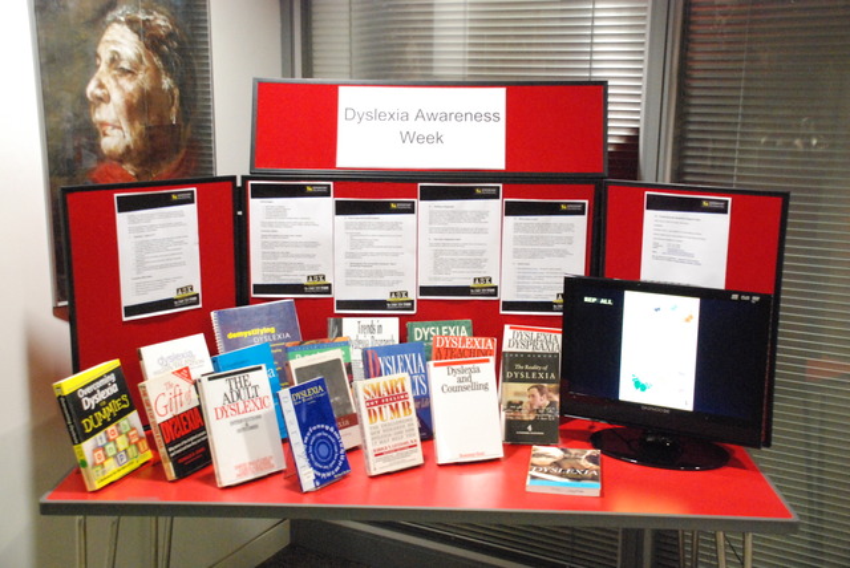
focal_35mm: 42
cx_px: 425
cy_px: 284
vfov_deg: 32.0
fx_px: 993
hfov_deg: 46.4
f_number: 4
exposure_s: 1/40
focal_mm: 28
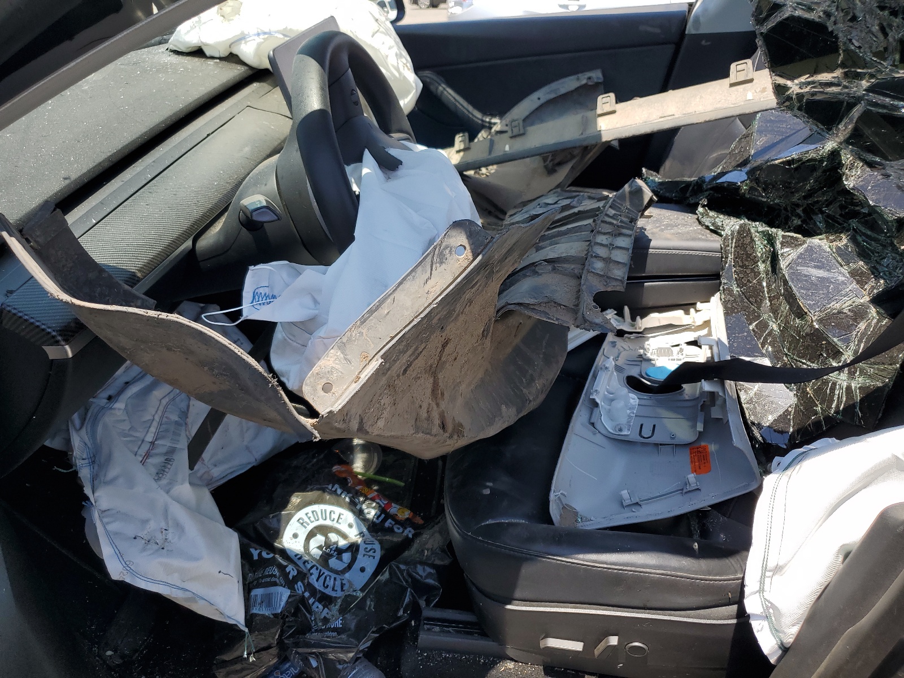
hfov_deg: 67.3
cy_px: 339
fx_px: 679
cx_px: 452
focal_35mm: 26
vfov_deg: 53.1
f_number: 1.5
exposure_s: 1/1429
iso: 50
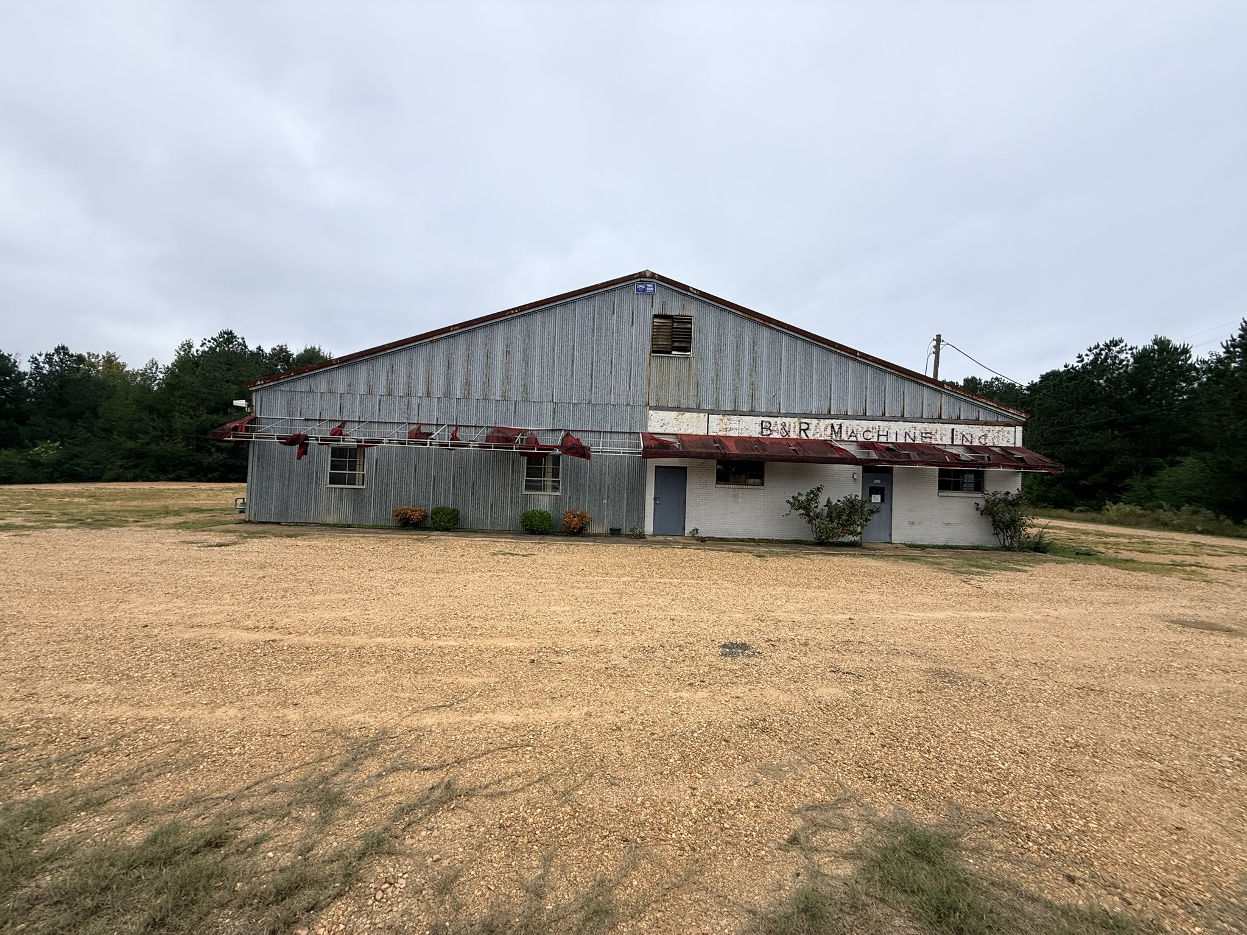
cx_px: 624
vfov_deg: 85.7
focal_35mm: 14
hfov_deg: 102.1
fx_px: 504
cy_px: 468
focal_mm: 2.22
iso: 50
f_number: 2.2
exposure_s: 1/290
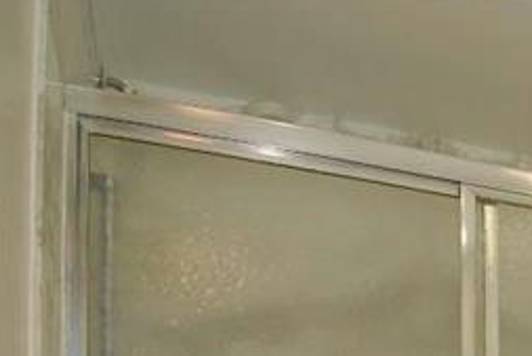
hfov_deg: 26.7
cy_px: 540
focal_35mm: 57
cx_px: 770
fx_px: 843
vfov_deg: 20.3
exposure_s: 1/60
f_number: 5
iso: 200
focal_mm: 12
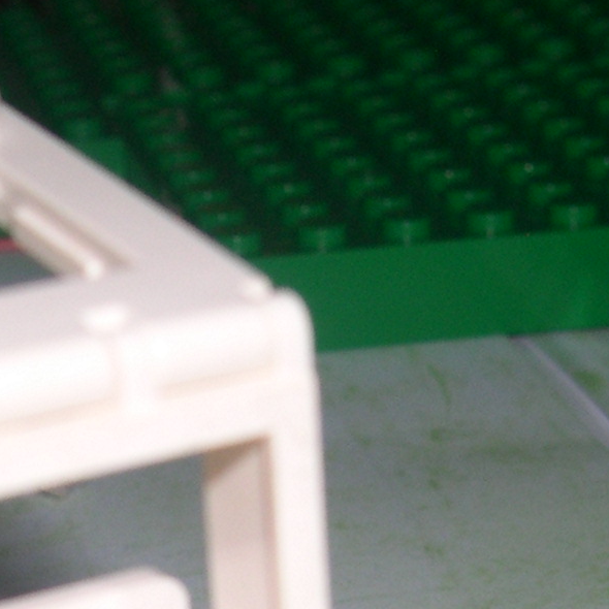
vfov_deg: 10.7
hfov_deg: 10.8
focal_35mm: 160
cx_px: 12
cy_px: 729
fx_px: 3185
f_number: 8.4
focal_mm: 10.1
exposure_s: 1/60
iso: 100
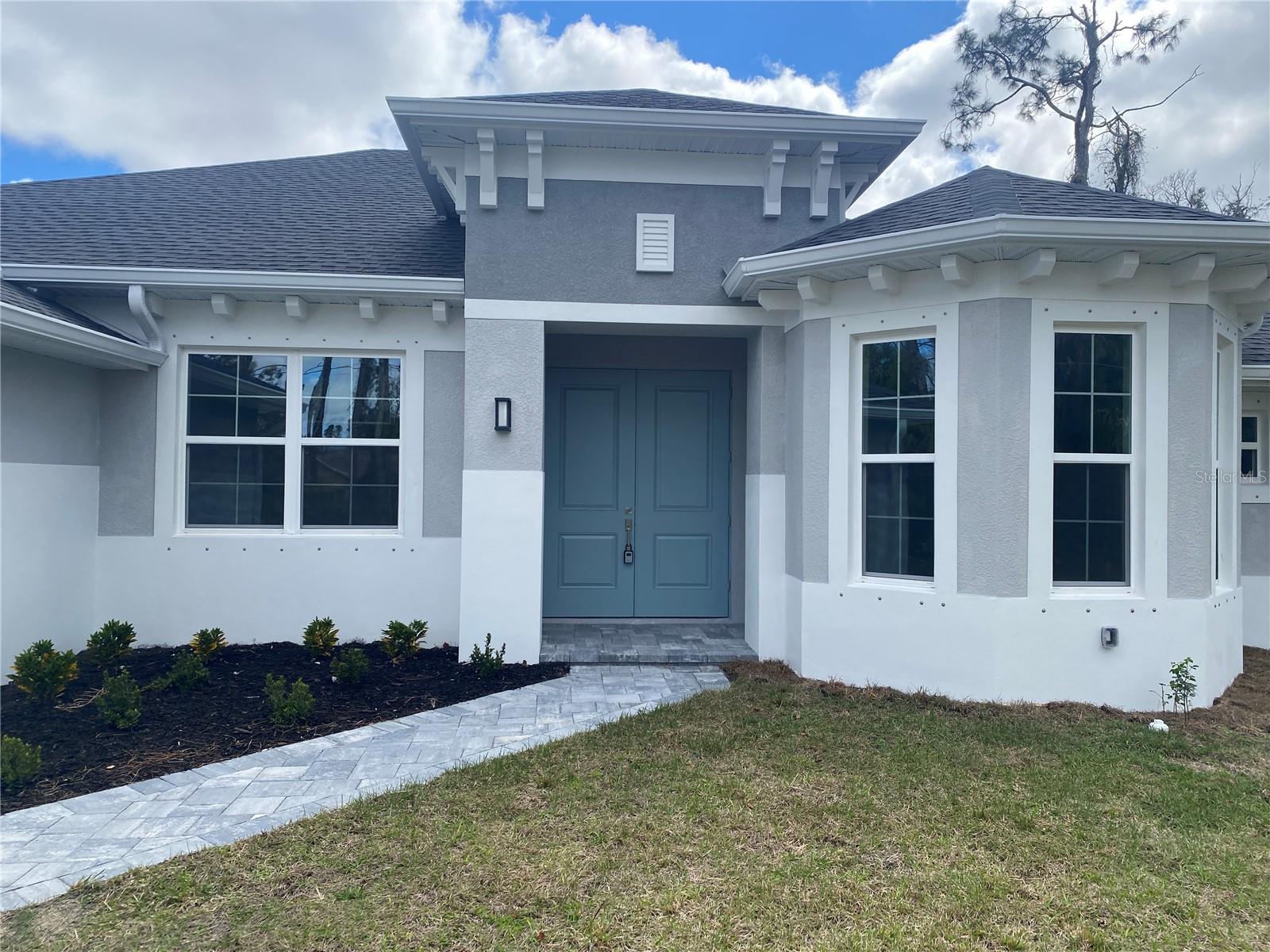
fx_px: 954
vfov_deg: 53.1
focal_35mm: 26
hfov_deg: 67.3
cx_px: 635
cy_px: 476
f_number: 1.8
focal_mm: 4.25
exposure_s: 1/1727
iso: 32
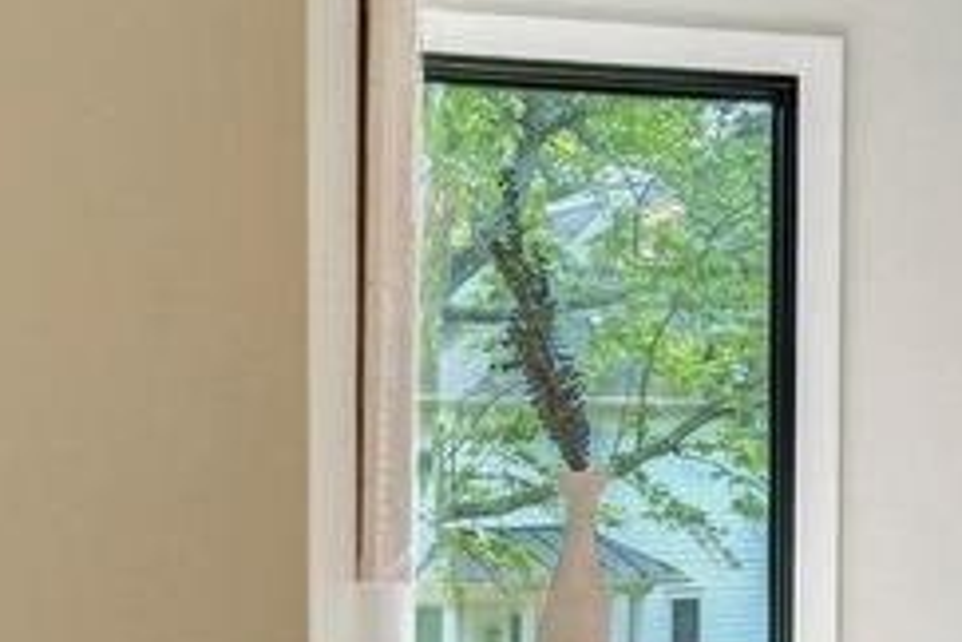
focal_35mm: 95
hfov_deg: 16.6
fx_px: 2538
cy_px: 503
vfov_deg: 14.3
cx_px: 1888
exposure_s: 1/200
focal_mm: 16
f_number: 8
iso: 1250
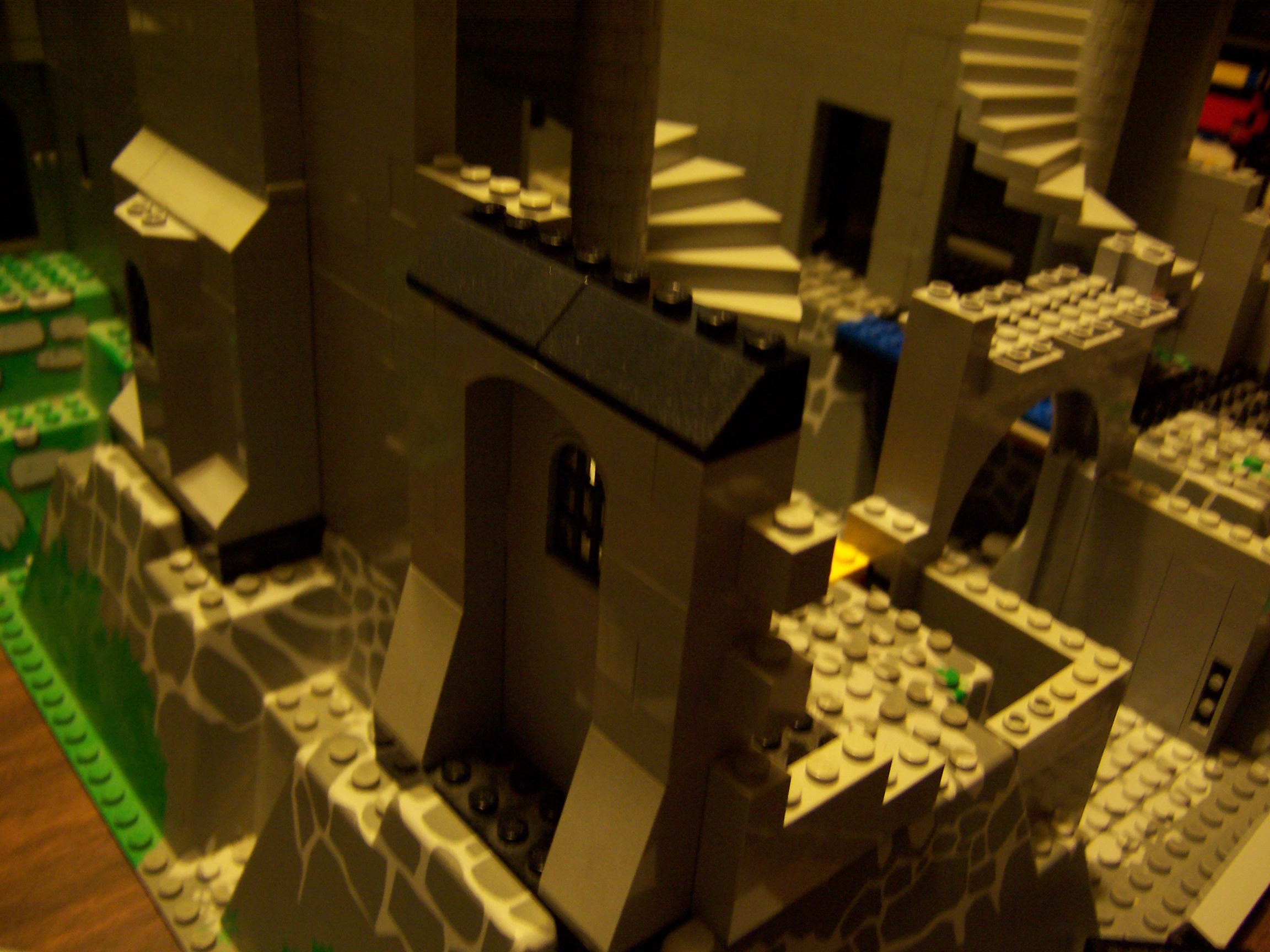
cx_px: 635
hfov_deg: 55.4
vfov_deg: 42.9
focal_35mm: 33
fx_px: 1211
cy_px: 476
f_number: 2.8
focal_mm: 5.5
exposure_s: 1/8
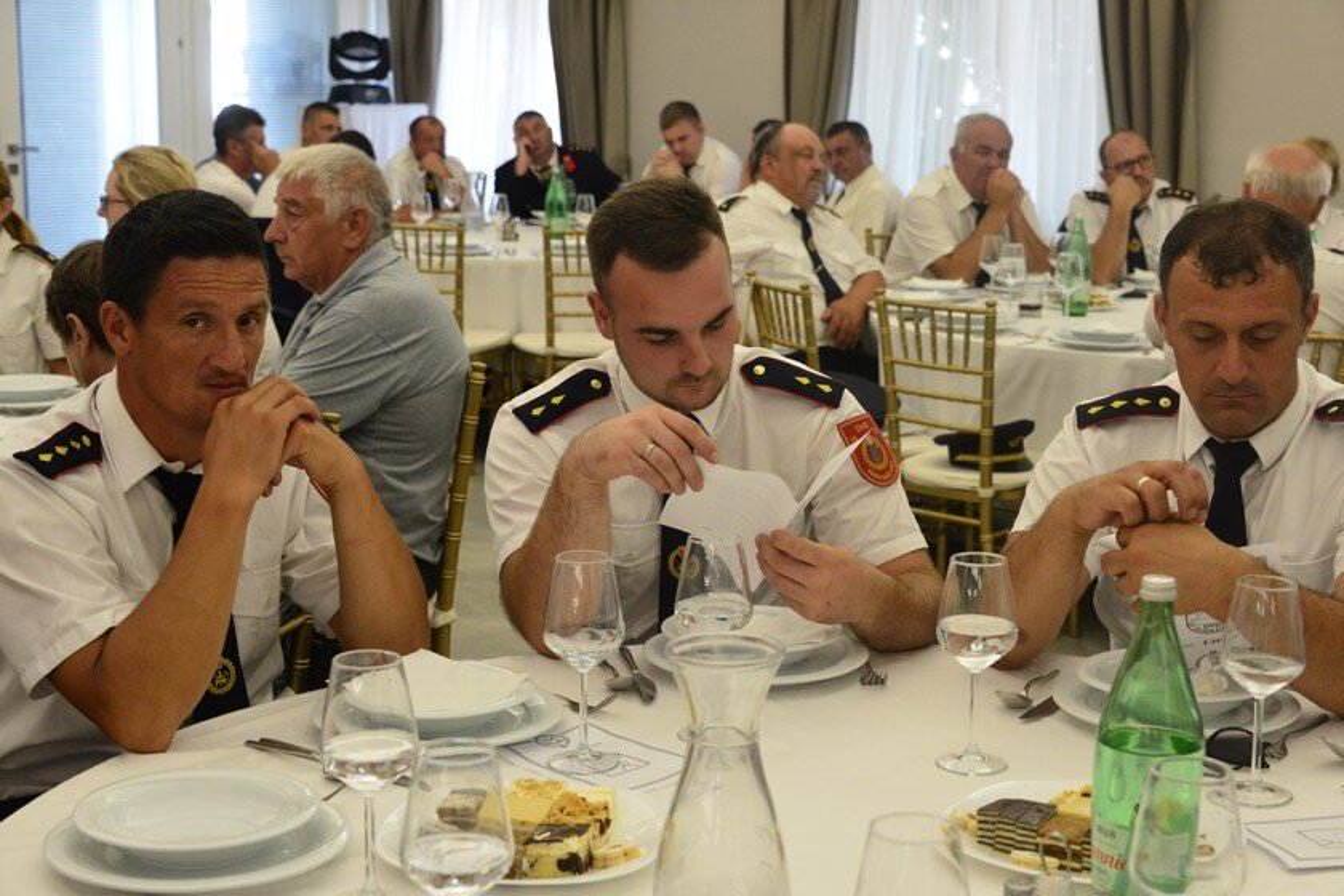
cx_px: 672
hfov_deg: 35.6
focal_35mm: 56
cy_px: 448
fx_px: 2091
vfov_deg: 24.2
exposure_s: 1/160
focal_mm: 56
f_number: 6.3
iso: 4000
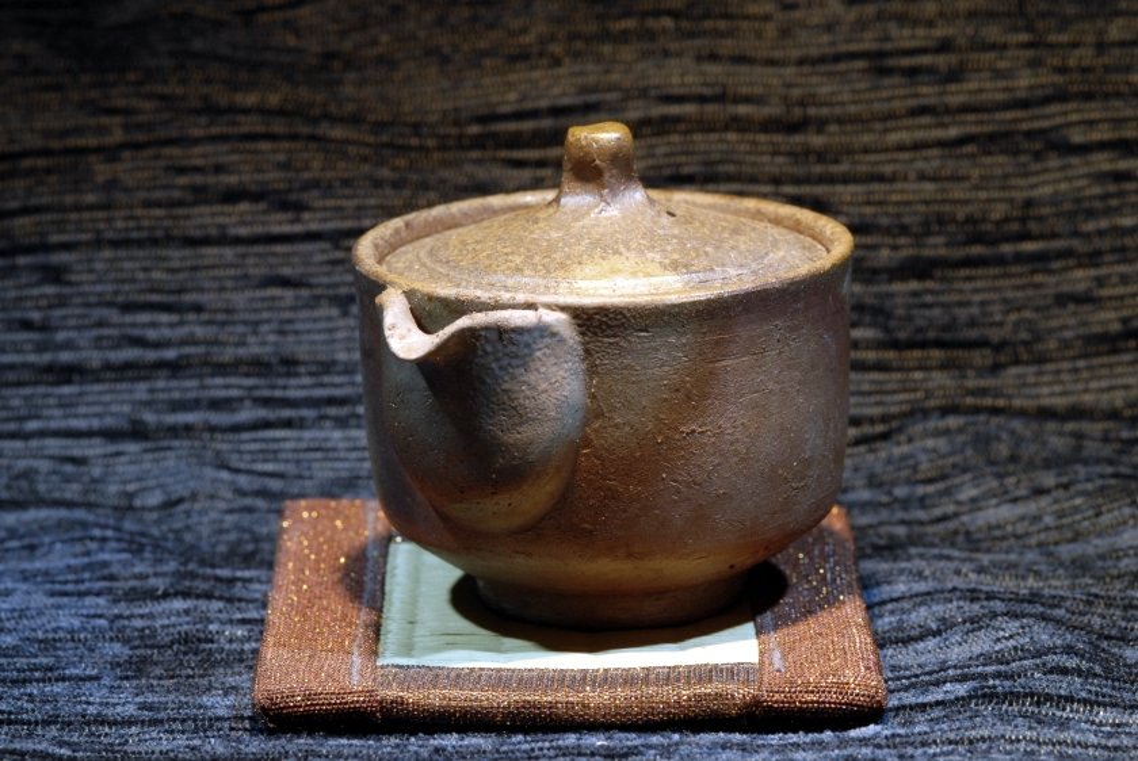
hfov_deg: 13.0
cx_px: 569
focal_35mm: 158
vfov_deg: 8.7
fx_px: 4984
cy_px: 380
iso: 400
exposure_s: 1/6
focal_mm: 105
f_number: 13
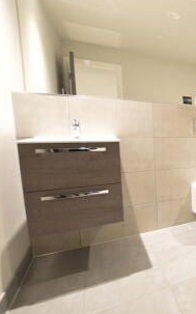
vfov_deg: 74.8
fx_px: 205
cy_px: 159
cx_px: 243
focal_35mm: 24
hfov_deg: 37.0
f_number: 3.5
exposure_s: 1/15
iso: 1250
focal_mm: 10
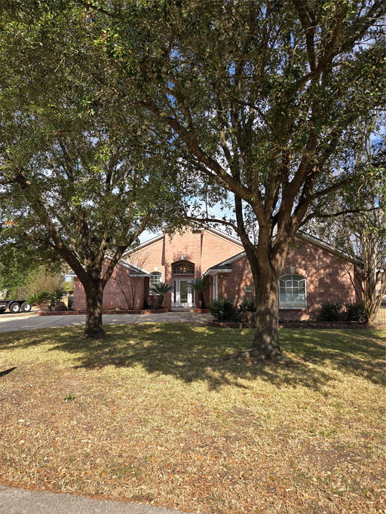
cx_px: 193
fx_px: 342
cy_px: 257
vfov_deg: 73.9
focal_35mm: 23
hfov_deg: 58.9
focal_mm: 5.4
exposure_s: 1/1064
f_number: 1.8
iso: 25
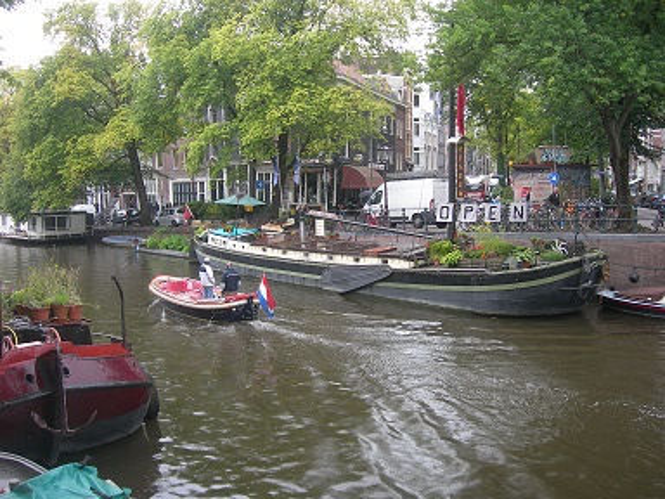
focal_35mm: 38
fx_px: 730
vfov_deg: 37.7
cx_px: 332
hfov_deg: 49.0
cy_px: 250
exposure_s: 1/97.7
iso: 50
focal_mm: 7.8
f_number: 2.8
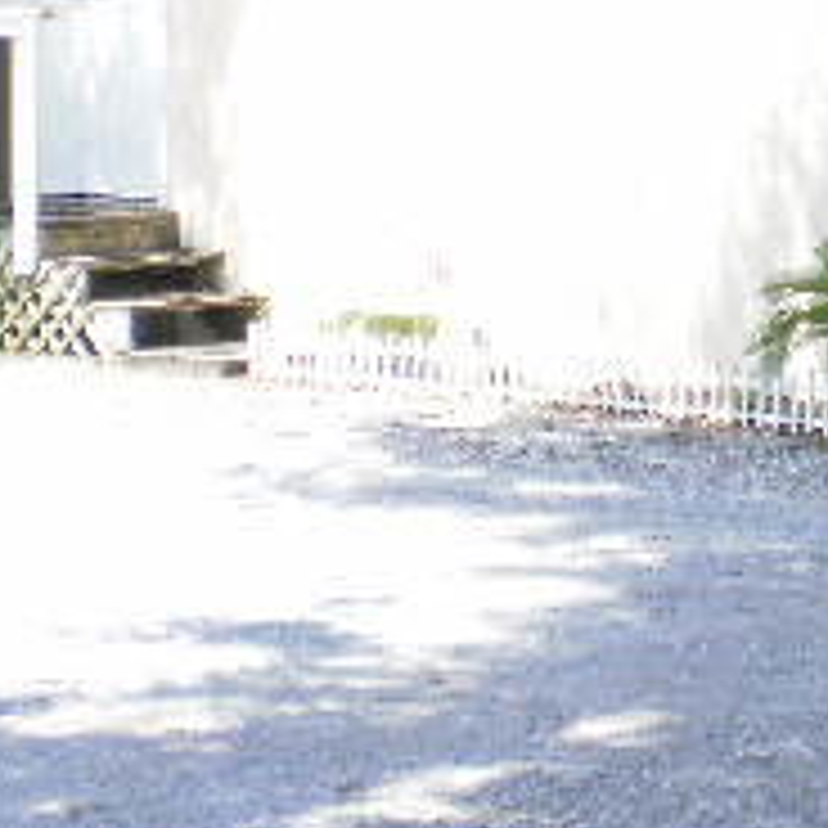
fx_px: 3166
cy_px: -112
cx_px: 742
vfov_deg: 14.5
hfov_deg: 14.7
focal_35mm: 117
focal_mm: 6.3
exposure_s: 1/250
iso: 100
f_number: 3.1
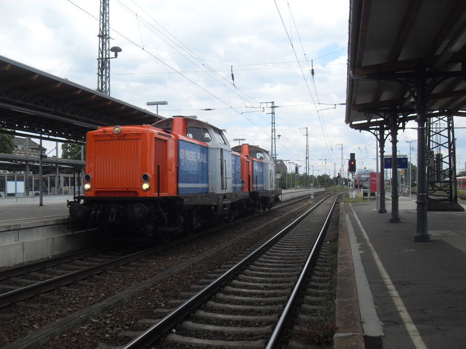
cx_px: 233
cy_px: 174
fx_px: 458
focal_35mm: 34
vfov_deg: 41.8
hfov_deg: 54.0
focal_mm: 6.3
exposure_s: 1/180
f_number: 7
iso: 80
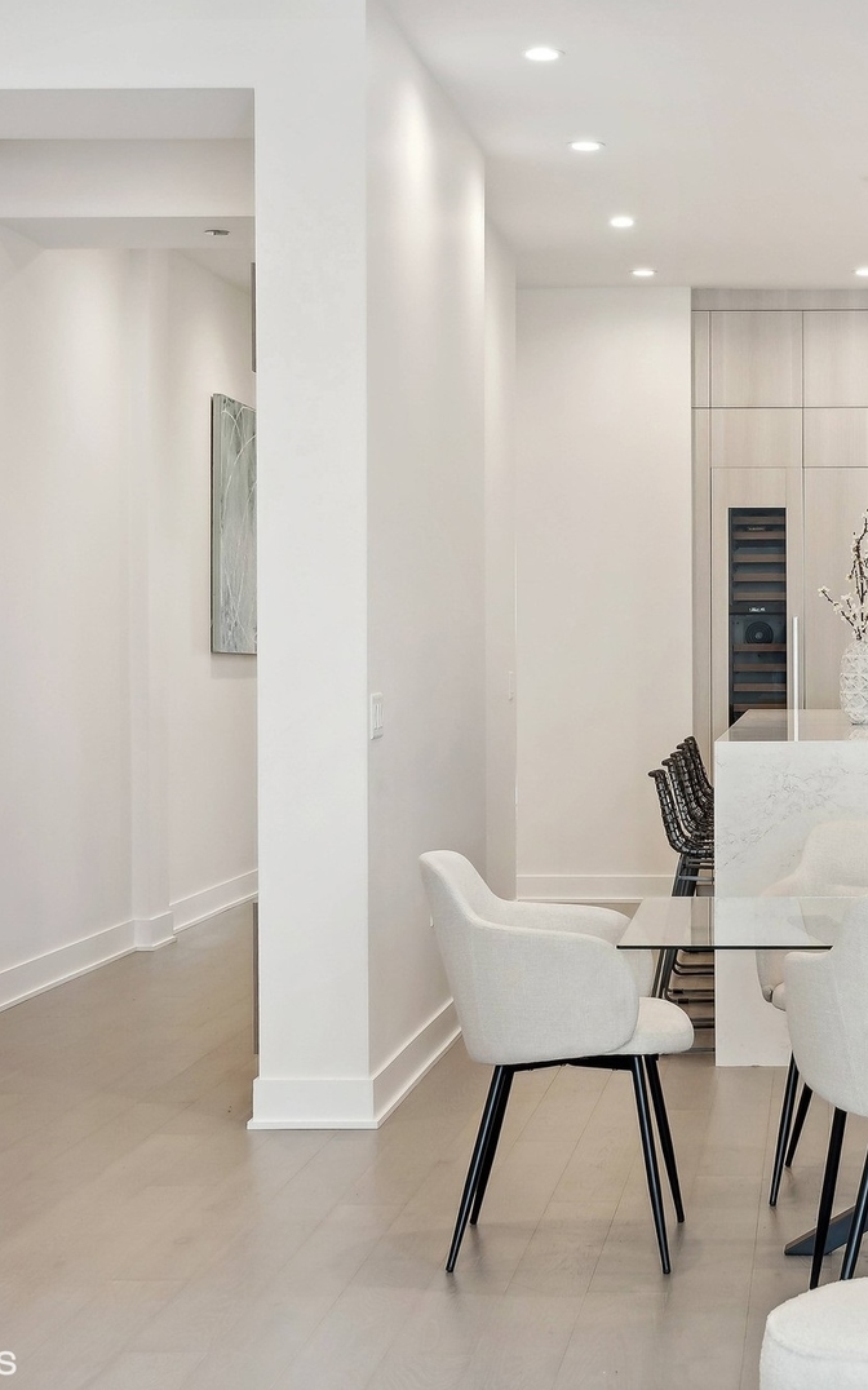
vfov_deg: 31.1
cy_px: 694
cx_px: 794
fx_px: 2499
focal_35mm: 66
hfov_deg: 19.3
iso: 320
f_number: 8
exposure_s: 1/13
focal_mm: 29
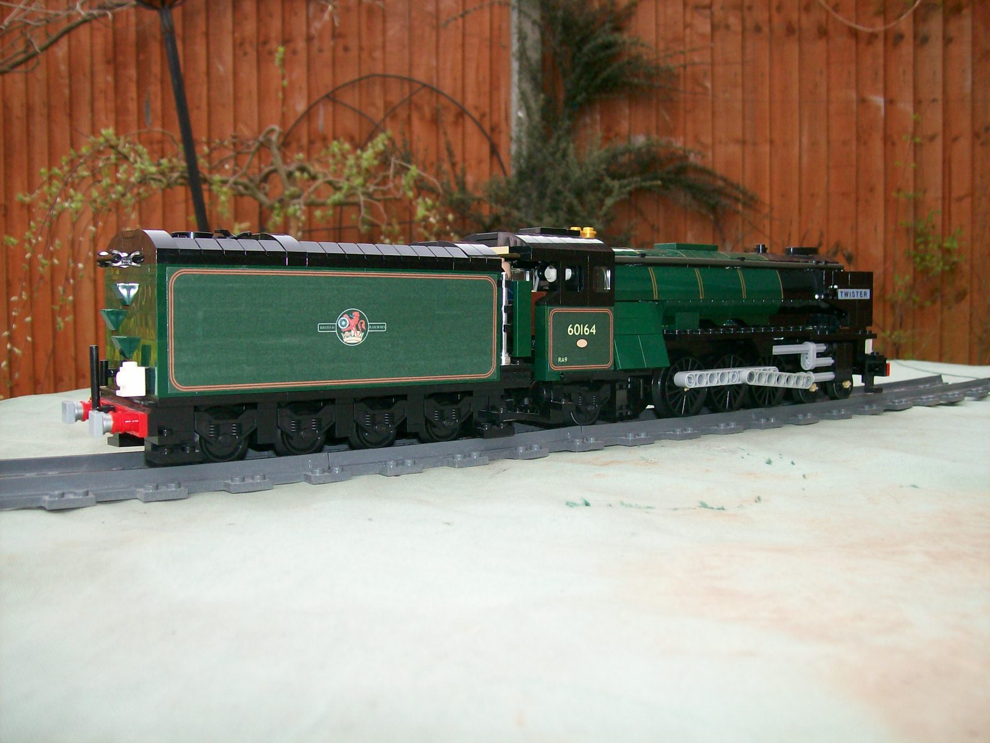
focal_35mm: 36
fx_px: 1030
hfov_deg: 51.4
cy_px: 372
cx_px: 495
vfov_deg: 39.7
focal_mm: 6
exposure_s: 1/462
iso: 80
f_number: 2.7
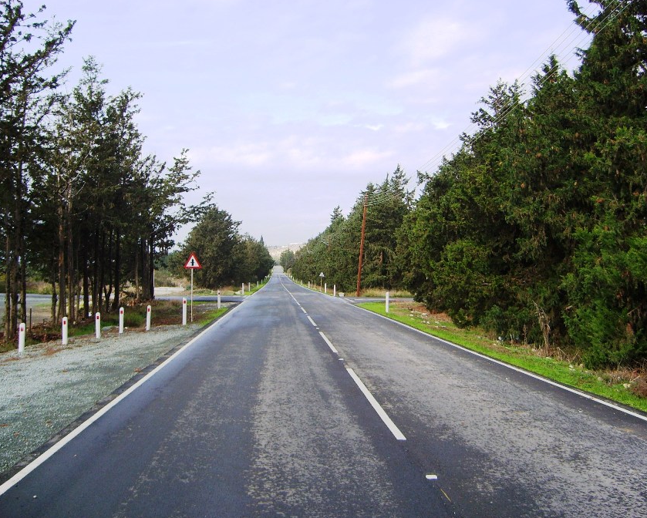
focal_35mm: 37
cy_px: 261
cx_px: 334
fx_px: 709
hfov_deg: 49.1
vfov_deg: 40.2
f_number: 2.8
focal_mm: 5.8
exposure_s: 1/750
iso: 50
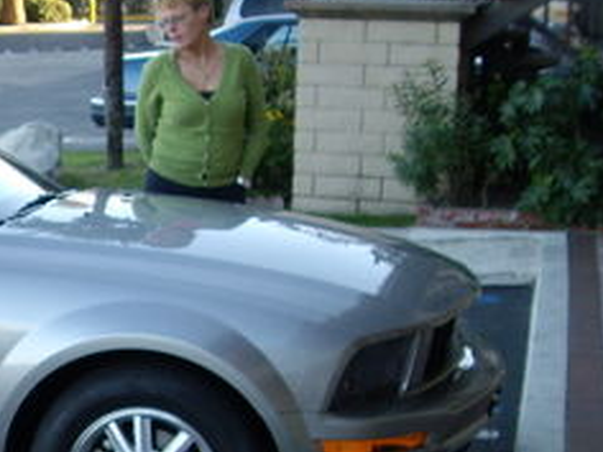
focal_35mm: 103
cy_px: 391
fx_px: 1794
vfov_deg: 14.2
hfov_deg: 17.9
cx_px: -166
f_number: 2.7
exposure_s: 1/125
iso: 100
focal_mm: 6.2
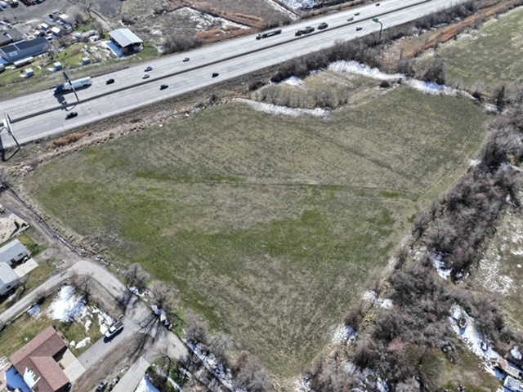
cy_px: 196
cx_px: 262
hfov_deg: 71.6
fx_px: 363
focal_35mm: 24
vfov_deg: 56.8
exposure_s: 1/1250
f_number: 2.8
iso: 110
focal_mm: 12.29
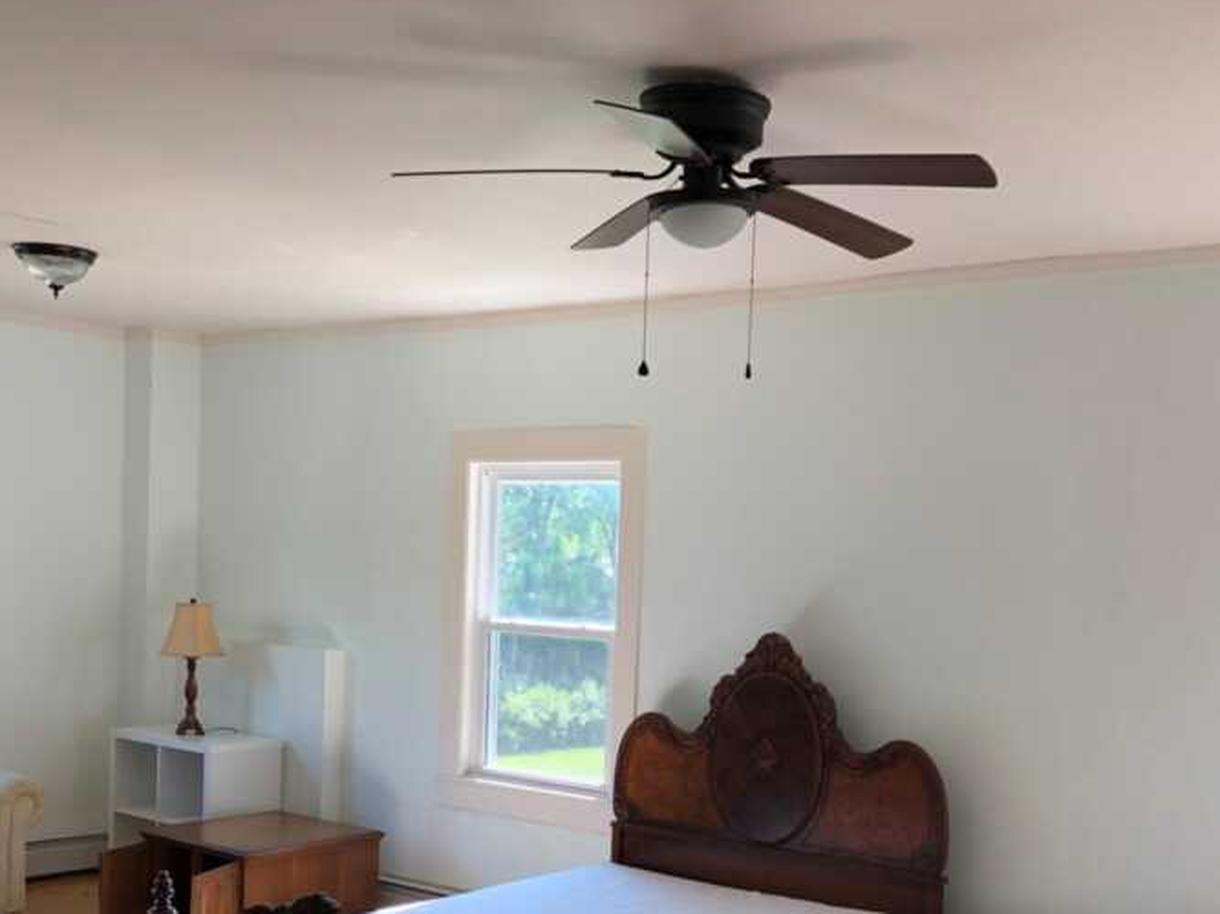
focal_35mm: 43
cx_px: 717
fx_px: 1515
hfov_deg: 43.7
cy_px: 680
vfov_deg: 33.0
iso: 50
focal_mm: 3.99
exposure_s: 1/120
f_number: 1.8
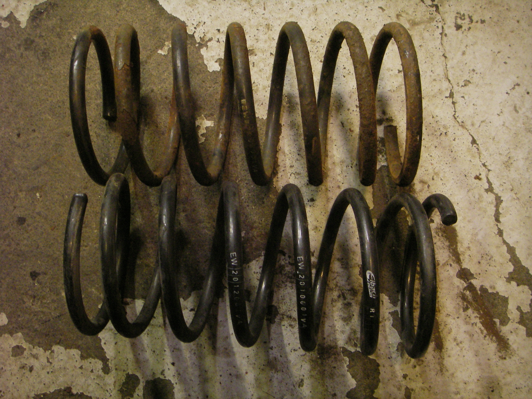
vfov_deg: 37.7
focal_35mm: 38
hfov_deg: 49.0
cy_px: 200
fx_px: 584
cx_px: 266
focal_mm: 6.3
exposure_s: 1/4
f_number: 3.3
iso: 200
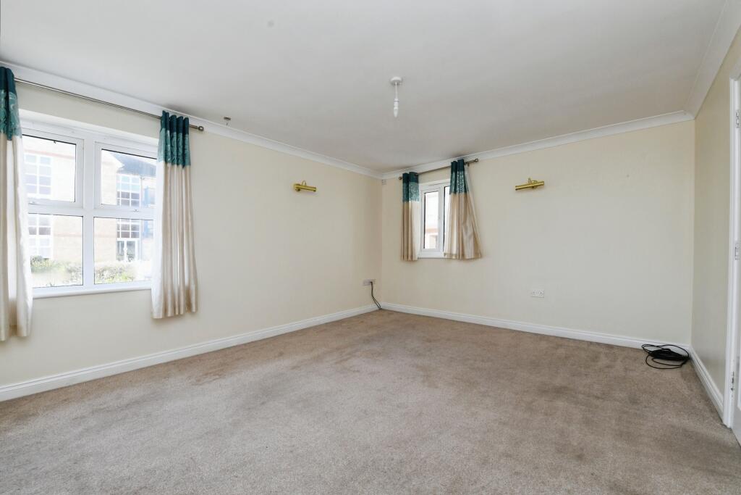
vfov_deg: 81.2
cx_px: 370
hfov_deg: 104.2
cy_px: 248
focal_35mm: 14
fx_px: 288
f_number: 9
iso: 800
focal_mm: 14
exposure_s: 1/60
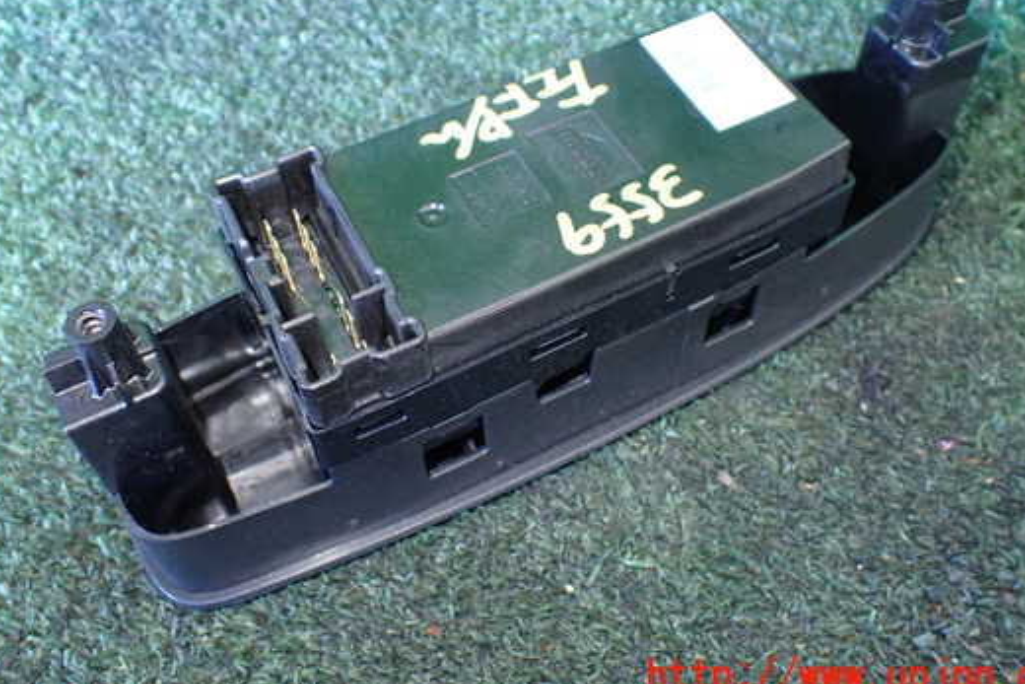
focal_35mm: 36
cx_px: 501
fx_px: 1025
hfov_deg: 53.1
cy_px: 258
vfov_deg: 36.7
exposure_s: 1/30
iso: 800
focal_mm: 5.4
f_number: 2.3
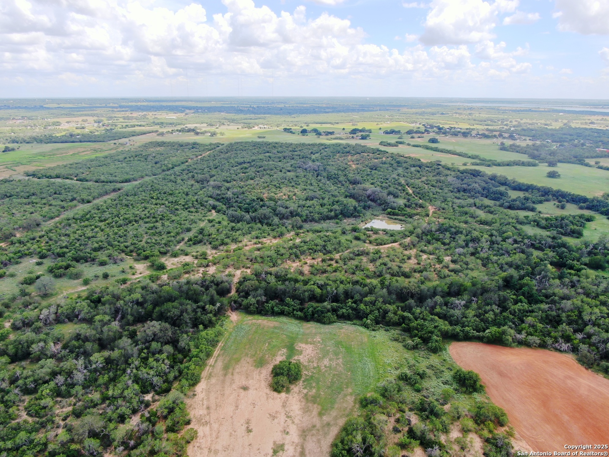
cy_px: 228
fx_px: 422
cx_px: 304
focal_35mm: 24
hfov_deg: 71.6
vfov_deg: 56.8
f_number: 2.8
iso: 100
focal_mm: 4.39
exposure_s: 1/320
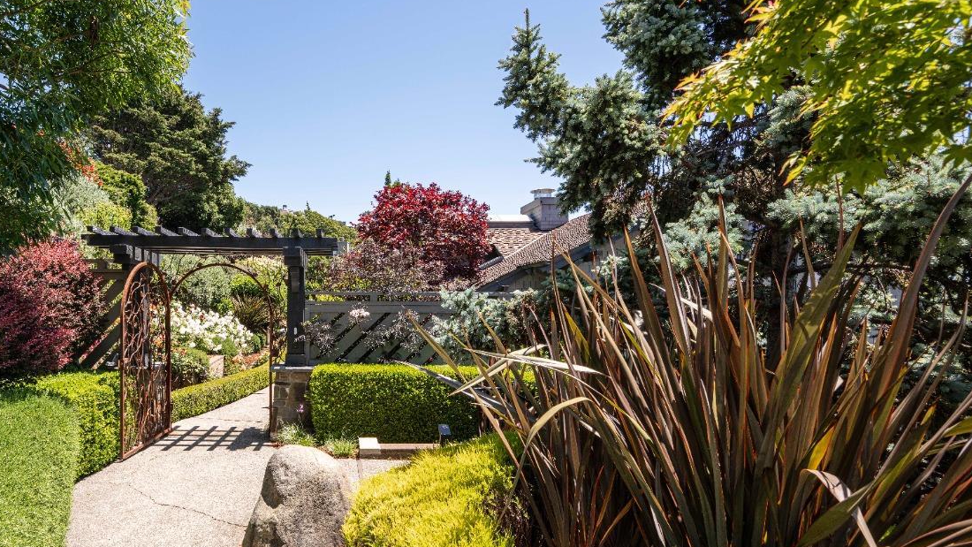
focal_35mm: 20
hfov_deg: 83.9
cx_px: 332
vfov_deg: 55.6
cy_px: 316
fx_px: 516
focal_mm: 14
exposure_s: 1/250
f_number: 9
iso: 250
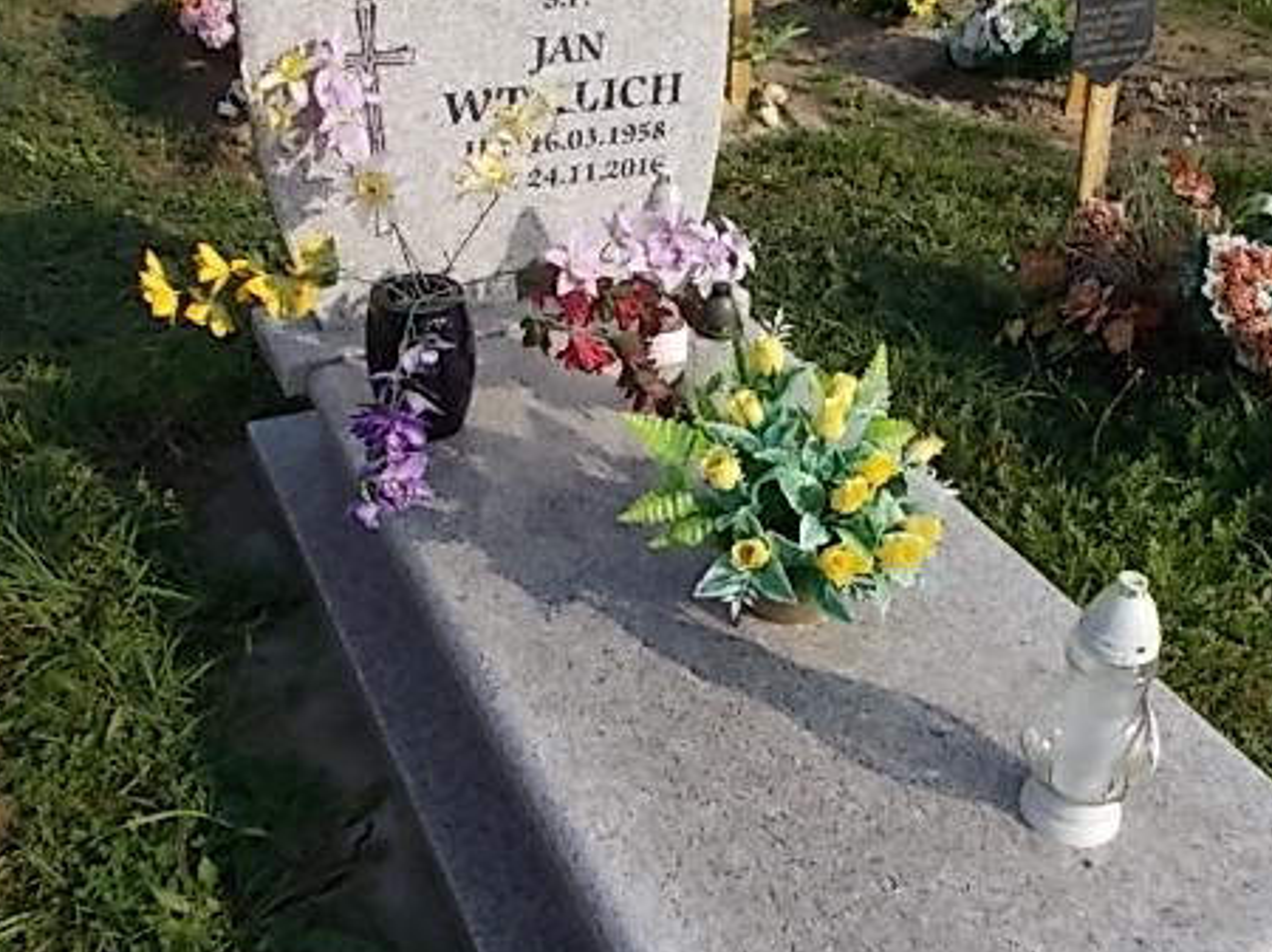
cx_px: 749
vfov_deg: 38.6
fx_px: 1359
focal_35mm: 37
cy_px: 489
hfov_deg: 49.9
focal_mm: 4.6
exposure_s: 1/200
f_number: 8
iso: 80
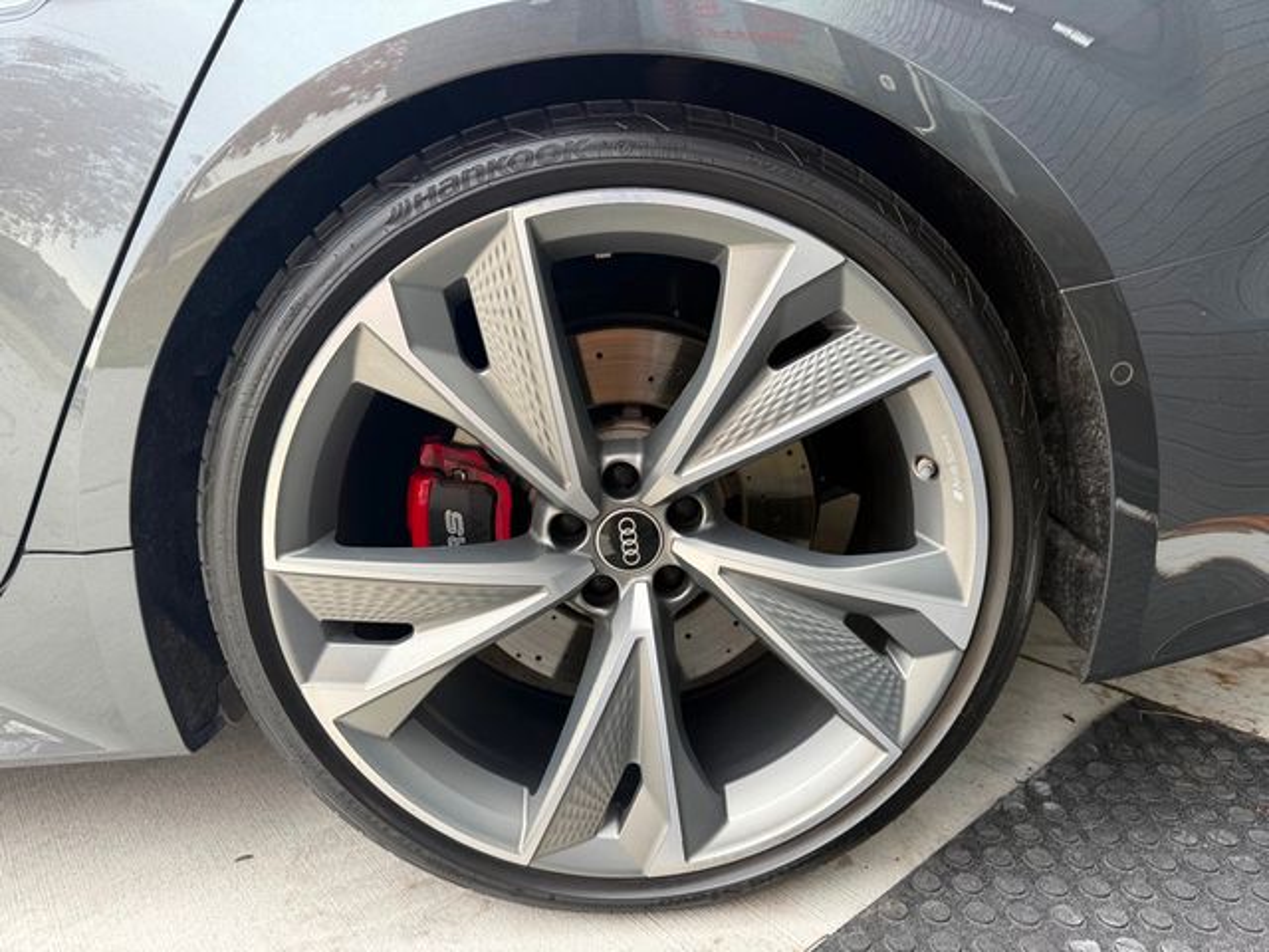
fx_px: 880
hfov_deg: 71.6
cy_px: 476
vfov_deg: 56.8
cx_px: 634
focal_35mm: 24
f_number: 1.78
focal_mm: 6.76
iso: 100
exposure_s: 1/121
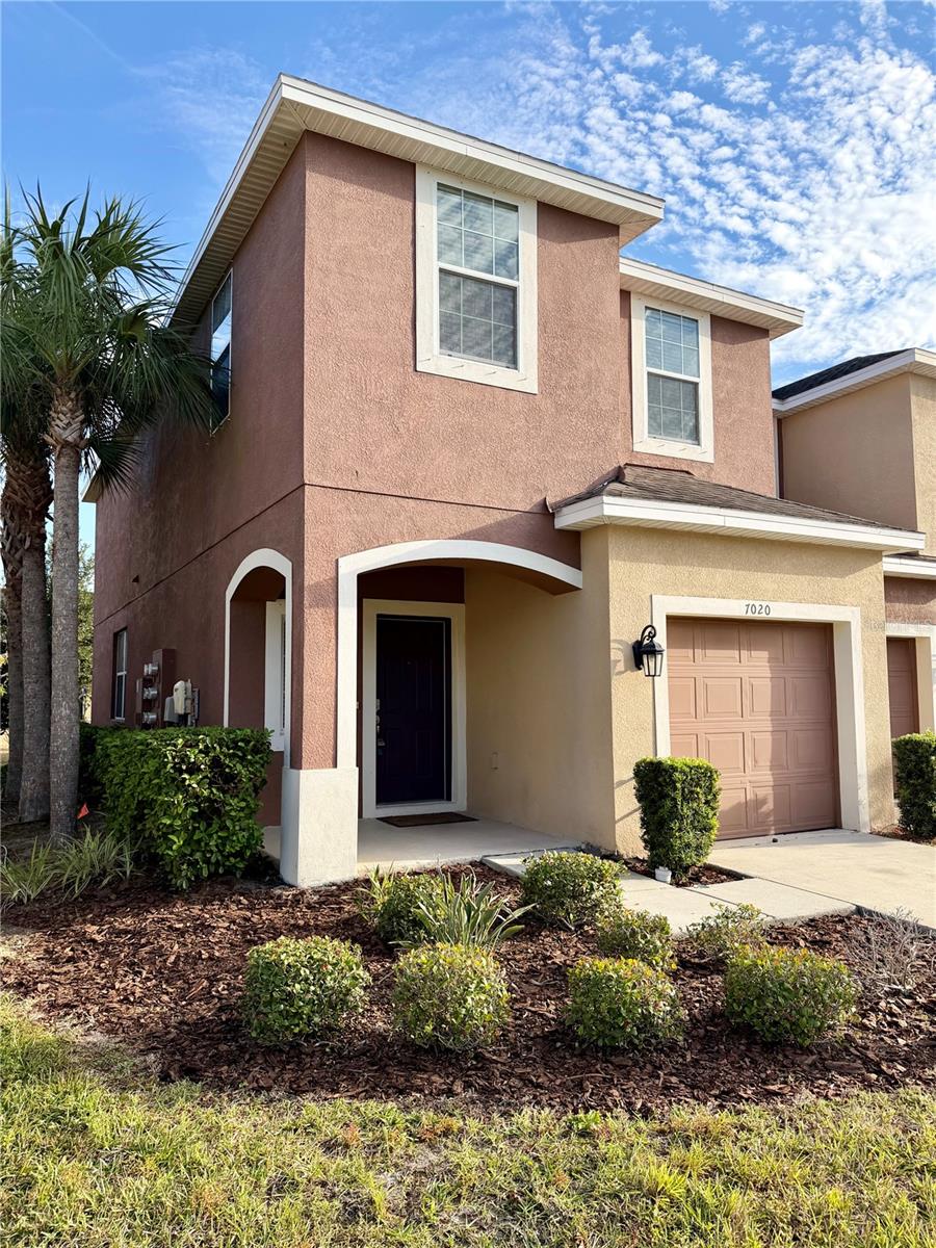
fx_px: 865
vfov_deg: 71.6
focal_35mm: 24
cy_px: 624
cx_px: 468
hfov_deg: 56.8
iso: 100
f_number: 1.78
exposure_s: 1/2611
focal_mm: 6.76
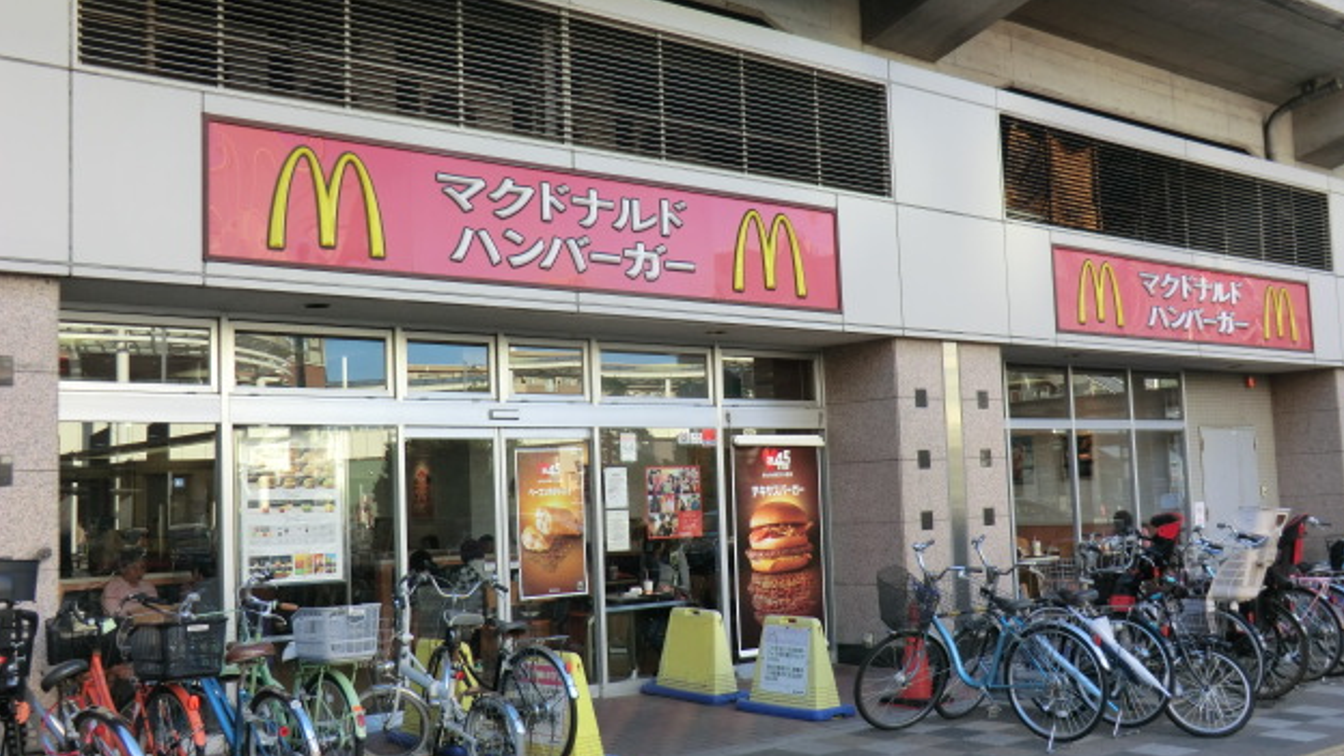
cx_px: 687
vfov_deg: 31.2
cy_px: 375
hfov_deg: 52.8
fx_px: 1354
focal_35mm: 38
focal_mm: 6.1
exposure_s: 1/125
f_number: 3.6
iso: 80
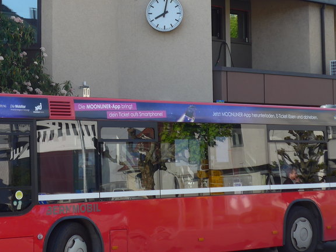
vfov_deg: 16.0
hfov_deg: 21.2
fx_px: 893
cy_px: 71
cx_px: 98
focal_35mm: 92
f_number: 2.8
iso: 80
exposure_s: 1/400
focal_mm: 9
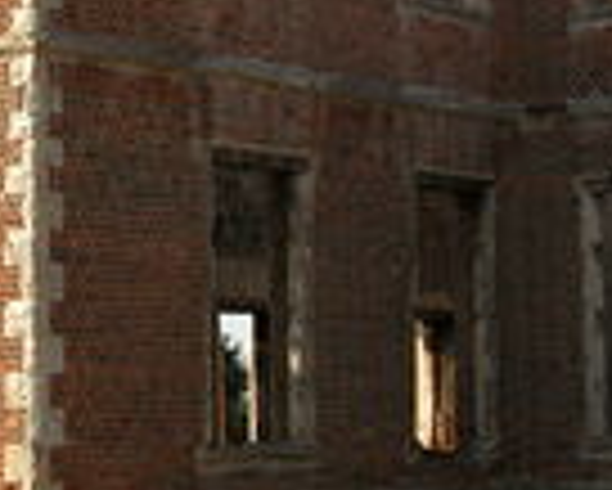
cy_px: 130
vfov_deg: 11.7
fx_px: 2393
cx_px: 99
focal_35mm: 132
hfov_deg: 14.5
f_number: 5.3
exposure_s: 1/190
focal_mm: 11.6
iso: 100
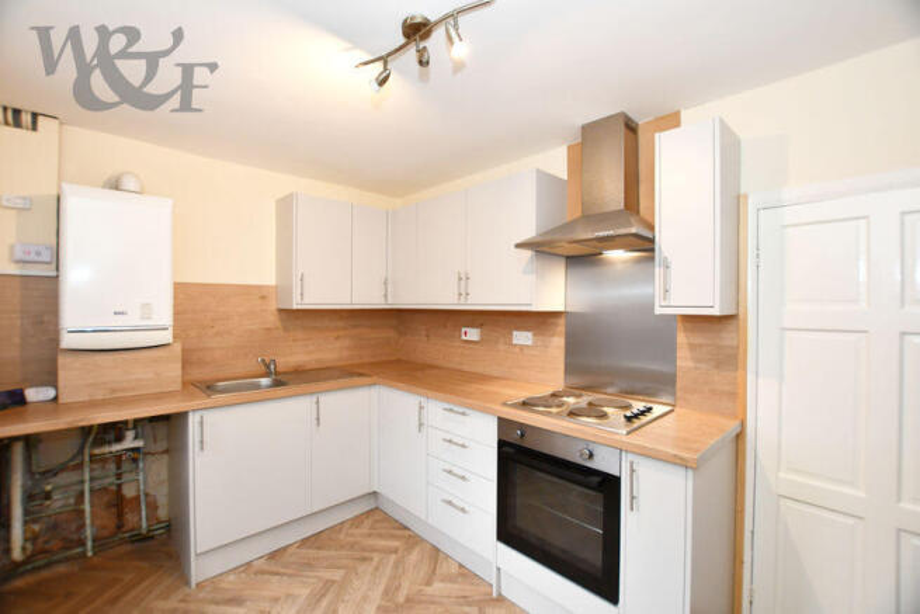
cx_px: 460
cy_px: 307
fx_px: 383
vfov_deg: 77.4
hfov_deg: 100.4
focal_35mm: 15
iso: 720
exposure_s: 1/60
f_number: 4
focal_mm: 10
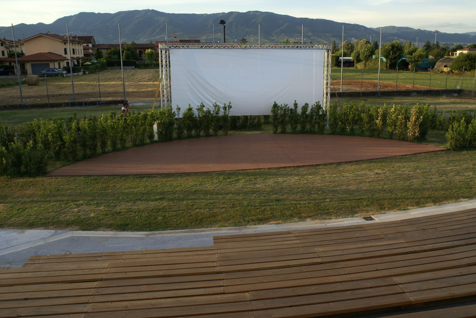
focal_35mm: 30
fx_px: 397
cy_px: 159
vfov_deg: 43.7
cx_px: 238
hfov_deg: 61.9
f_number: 8
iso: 100
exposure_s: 1/80
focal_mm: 20
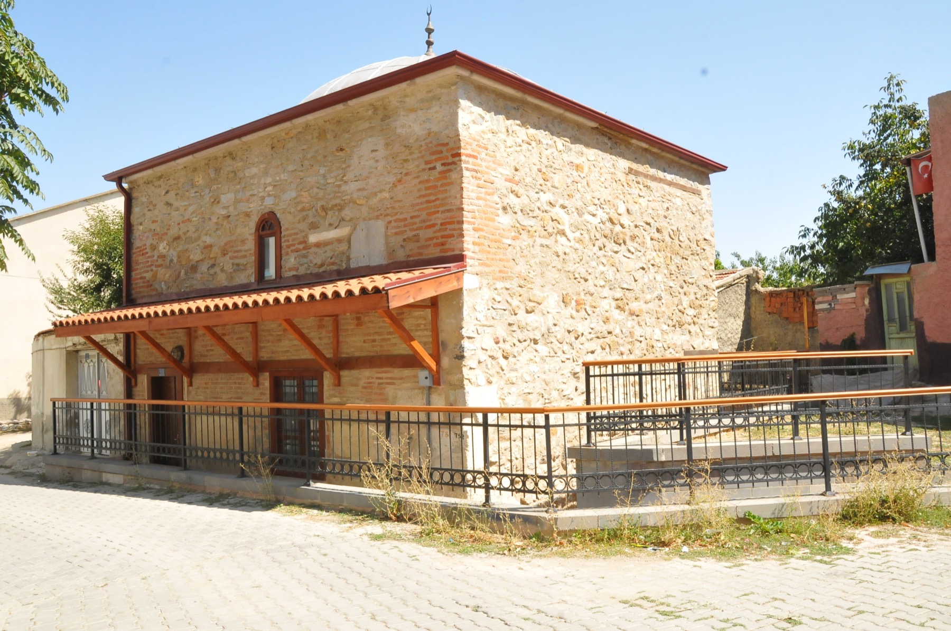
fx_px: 791
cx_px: 476
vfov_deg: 43.5
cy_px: 316
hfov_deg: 62.0
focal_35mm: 30
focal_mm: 20
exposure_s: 1/320
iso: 1250
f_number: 14
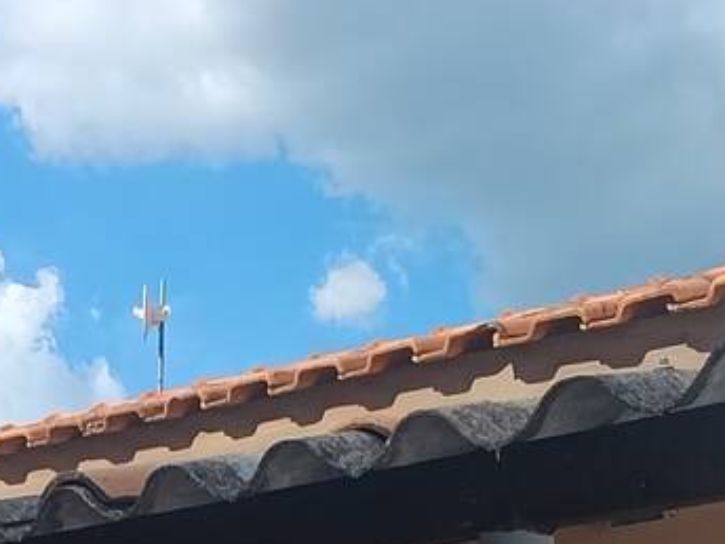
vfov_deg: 18.3
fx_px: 1403
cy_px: 917
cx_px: 207
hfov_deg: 28.7
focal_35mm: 67
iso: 50
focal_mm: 1.65
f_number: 2.2
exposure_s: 1/527
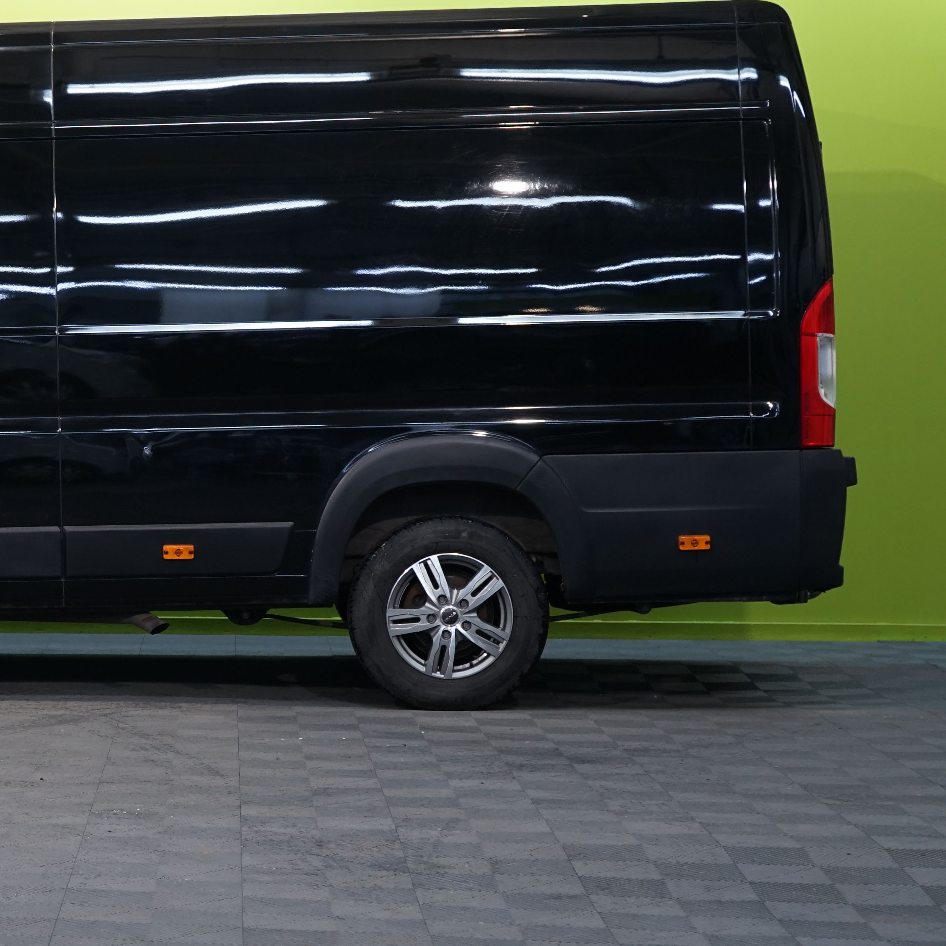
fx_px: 2968
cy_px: 406
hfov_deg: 17.6
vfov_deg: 18.1
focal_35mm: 96
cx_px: -22
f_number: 5.6
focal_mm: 53
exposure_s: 1/25
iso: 640
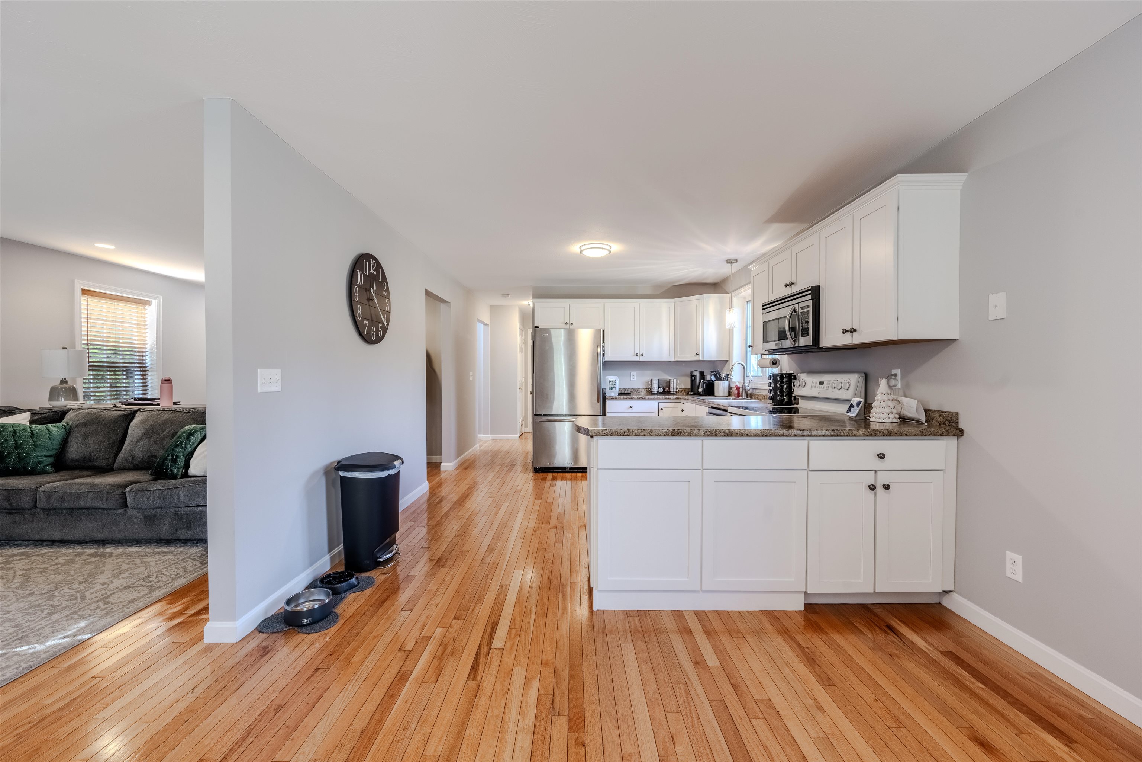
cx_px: 571
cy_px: 381
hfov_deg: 104.3
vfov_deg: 81.2
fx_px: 444
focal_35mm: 14
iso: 400
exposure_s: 1/200
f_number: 8
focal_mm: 14
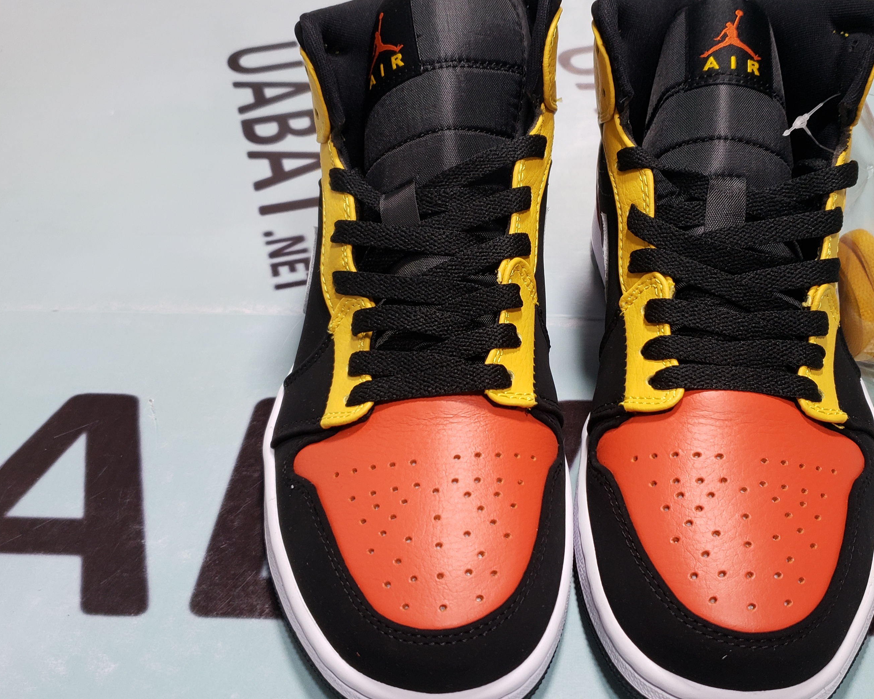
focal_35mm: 39
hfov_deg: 46.6
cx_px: 513
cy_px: 352
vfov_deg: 38.2
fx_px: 1009
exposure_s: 1/100
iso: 100
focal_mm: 4.3
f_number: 1.5
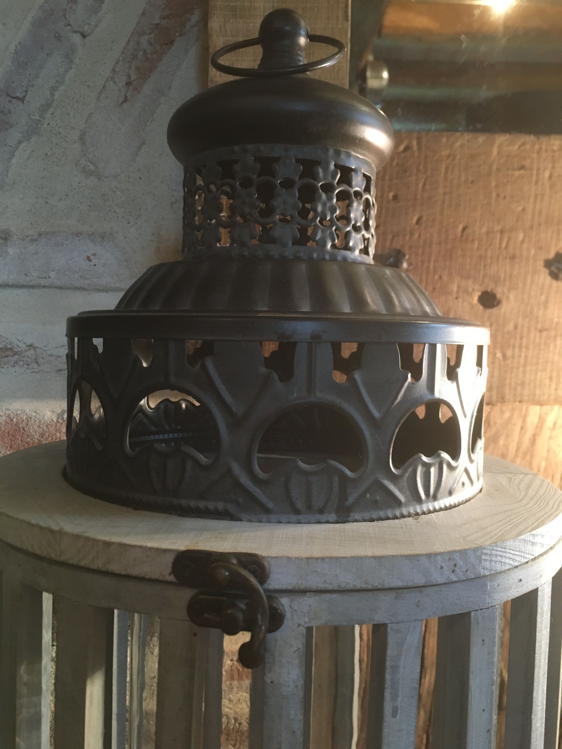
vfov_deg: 61.7
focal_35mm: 29
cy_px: 374
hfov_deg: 48.2
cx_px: 281
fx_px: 628
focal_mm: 4.15
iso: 200
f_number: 2.2
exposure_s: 1/20
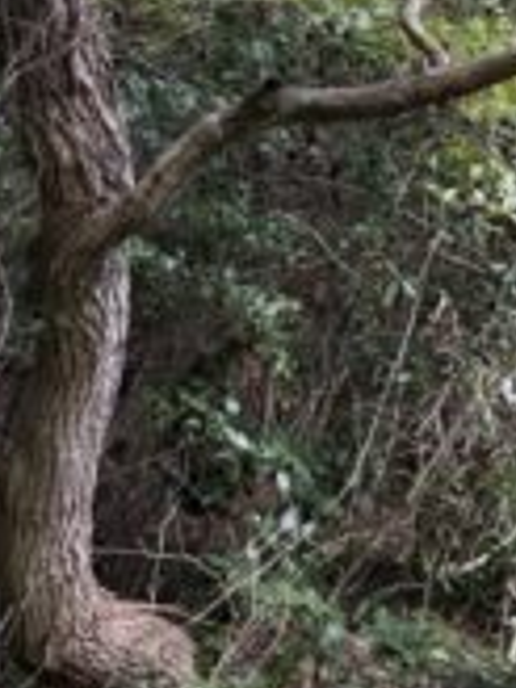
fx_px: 1749
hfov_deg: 13.5
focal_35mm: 88
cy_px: 88
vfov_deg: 21.8
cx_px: 1133
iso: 80
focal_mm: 6.76
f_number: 1.78
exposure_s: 1/121
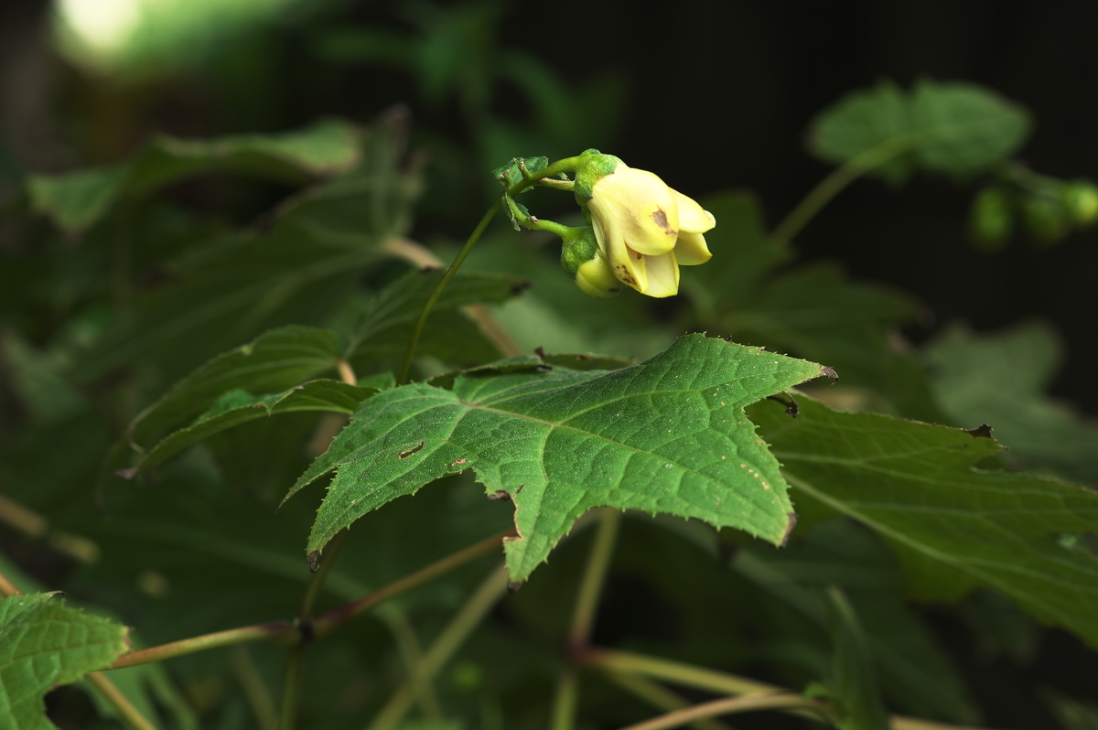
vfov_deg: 13.0
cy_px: 365
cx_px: 549
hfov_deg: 19.5
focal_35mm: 105
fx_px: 3200
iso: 400
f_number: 8
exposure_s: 1/125
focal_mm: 105
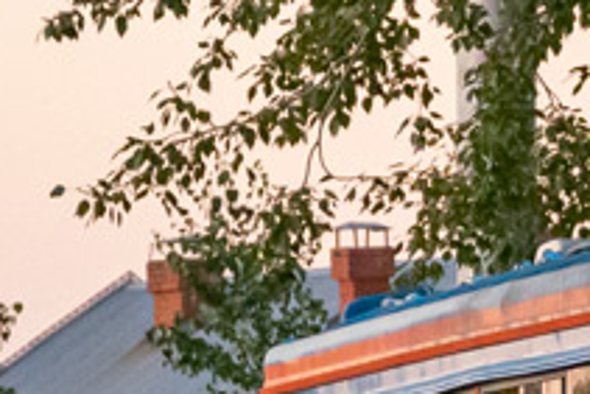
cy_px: 342
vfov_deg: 1.9
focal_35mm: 720
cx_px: 1163
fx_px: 11808
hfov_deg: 2.8
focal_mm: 70
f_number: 5.6
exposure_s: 1/500
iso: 1000
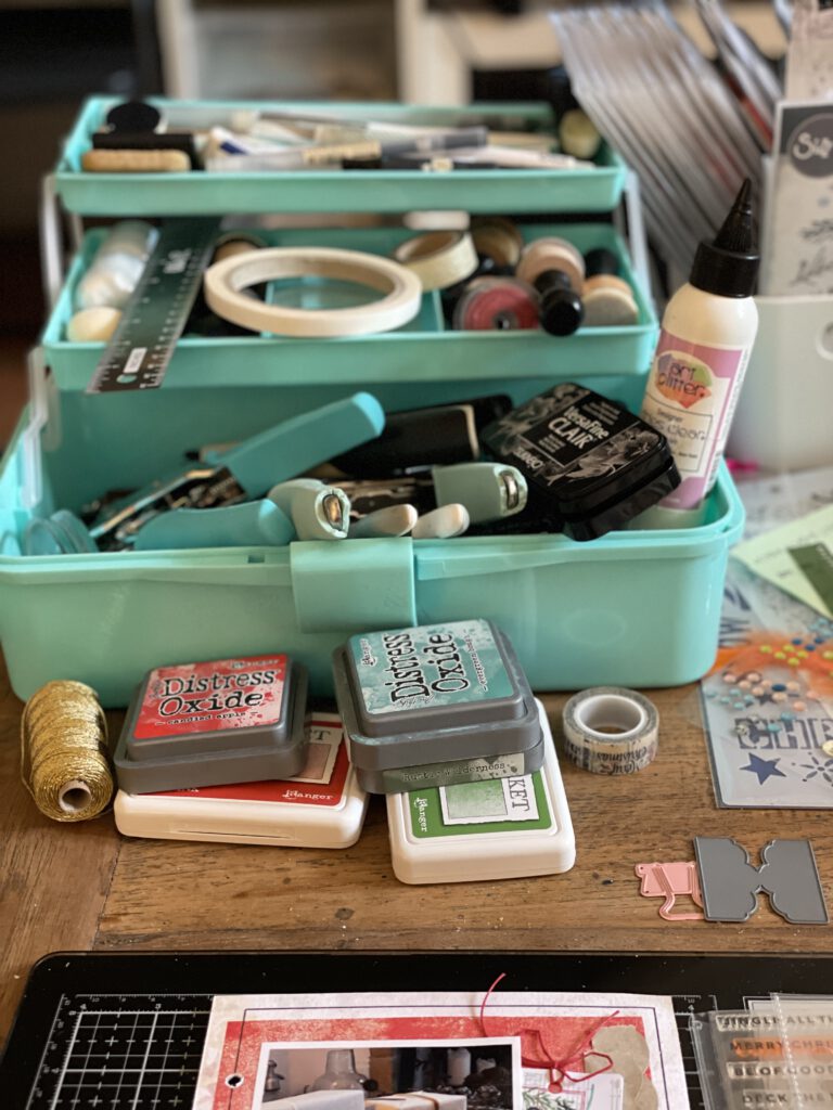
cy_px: 555
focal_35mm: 52
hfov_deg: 28.0
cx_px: 416
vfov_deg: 36.8
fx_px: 1668
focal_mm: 6
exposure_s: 1/40
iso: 400
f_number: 2
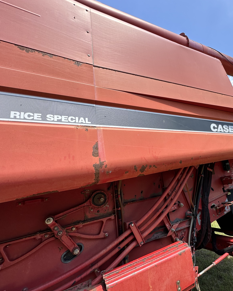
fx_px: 164
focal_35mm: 19
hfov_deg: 66.2
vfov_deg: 83.3
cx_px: 176
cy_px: 142
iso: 40
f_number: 2.2
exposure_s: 1/612
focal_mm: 2.22
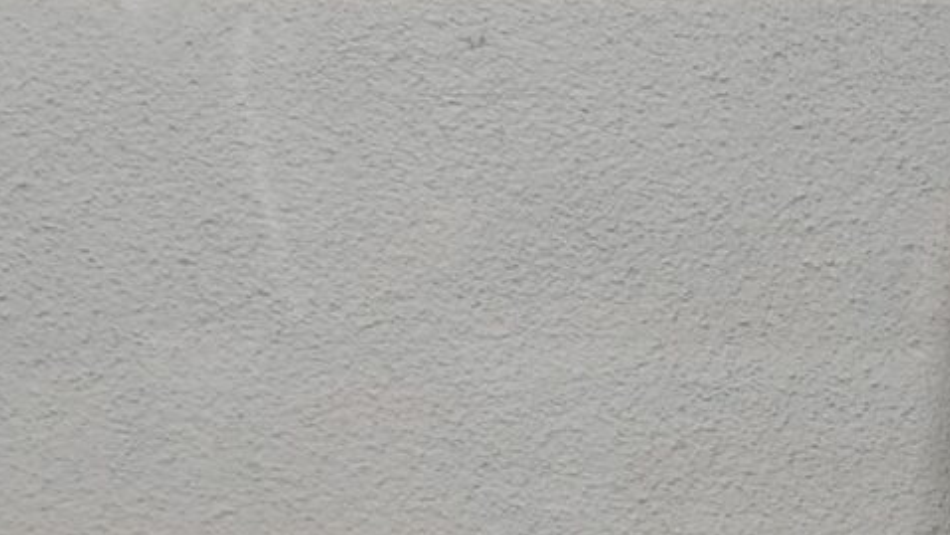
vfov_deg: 6.6
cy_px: 468
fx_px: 4661
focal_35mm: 185
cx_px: 1250
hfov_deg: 11.3
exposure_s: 1/125
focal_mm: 22
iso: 400
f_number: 5.6
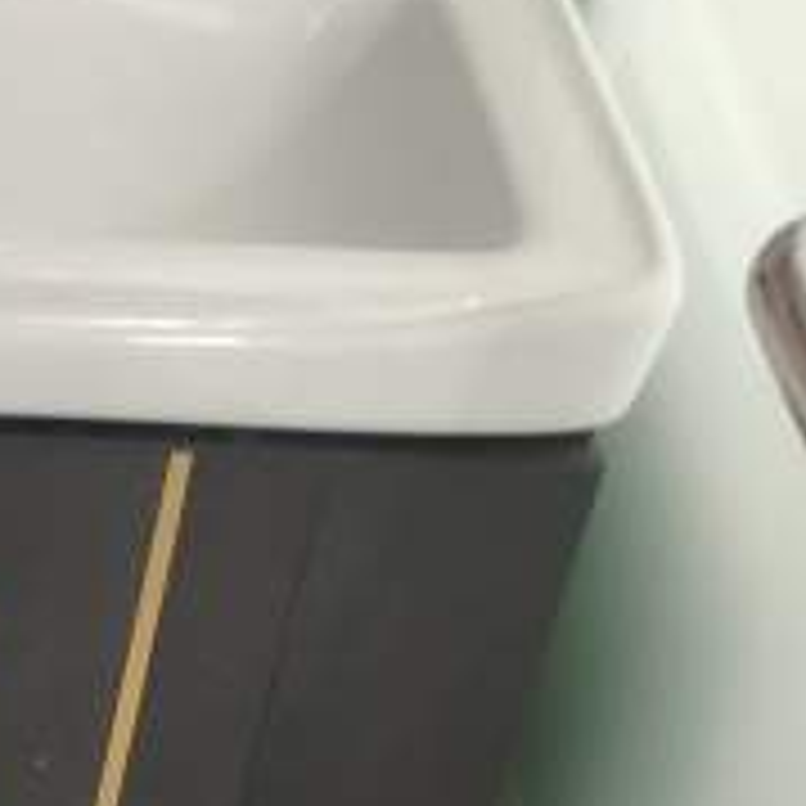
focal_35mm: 83
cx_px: -847
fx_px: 2186
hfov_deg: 15.9
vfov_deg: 20.4
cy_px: 743
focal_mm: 4.22
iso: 731
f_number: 1.8
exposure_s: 1/25
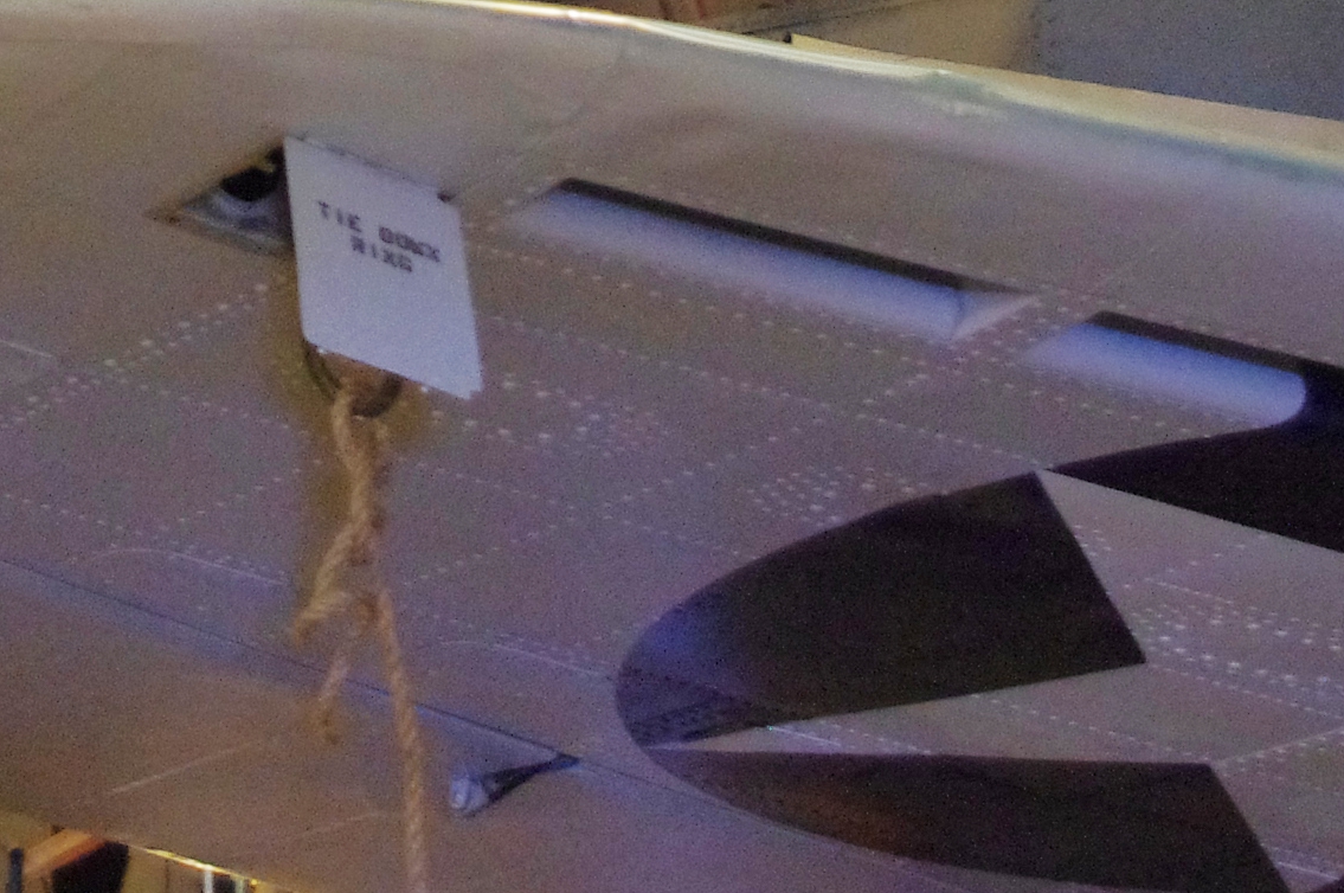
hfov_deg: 14.8
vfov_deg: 9.5
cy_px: -749
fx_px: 5071
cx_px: -7
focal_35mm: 136
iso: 1600
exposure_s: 1/25
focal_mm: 24.38
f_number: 4
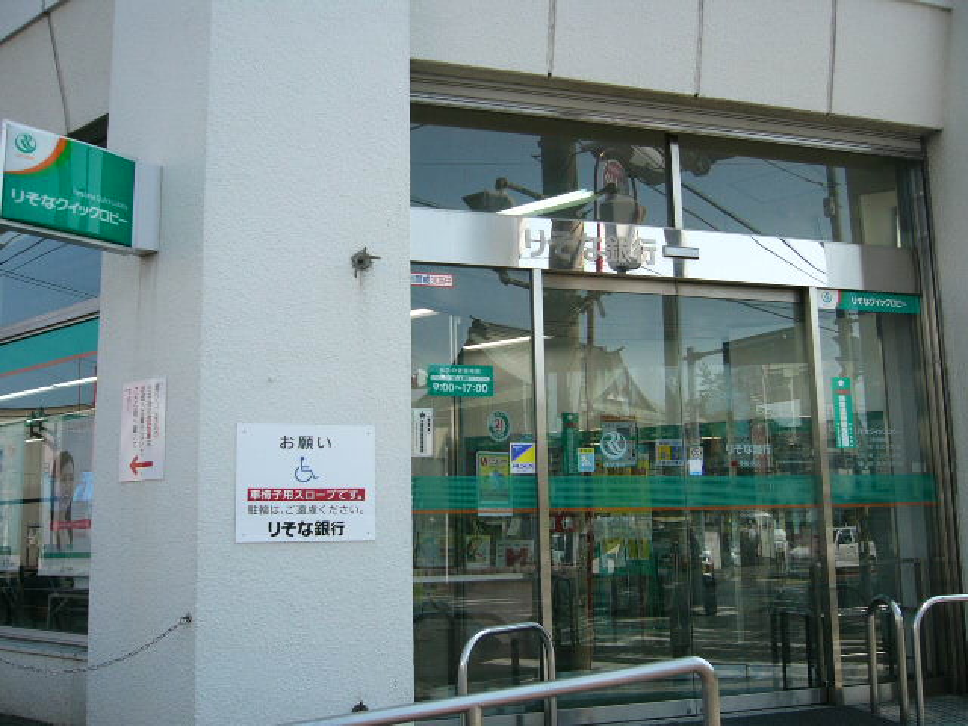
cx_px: 484
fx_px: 979
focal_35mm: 35
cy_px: 363
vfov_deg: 40.7
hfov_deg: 52.6
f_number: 2.8
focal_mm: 5.8
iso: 50
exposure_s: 1/400
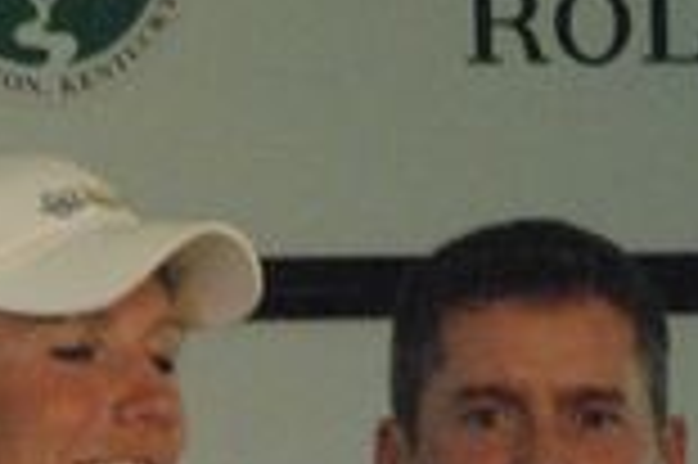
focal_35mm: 1237
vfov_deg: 1.1
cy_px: 579
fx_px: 23958
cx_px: 324
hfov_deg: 1.7
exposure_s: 1/100
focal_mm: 200
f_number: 9
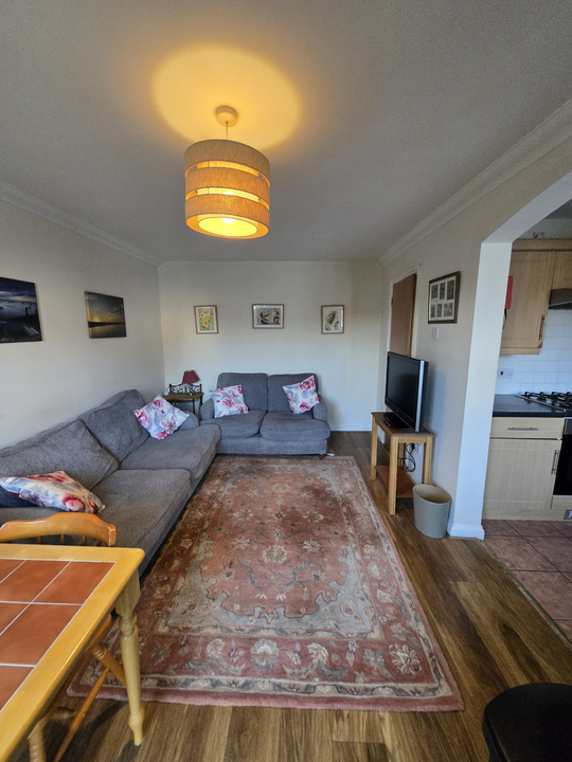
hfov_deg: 89.9
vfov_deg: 106.2
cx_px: 286
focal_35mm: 13
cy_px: 381
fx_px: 286
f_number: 2.2
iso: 400
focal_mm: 1.7
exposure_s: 1/50
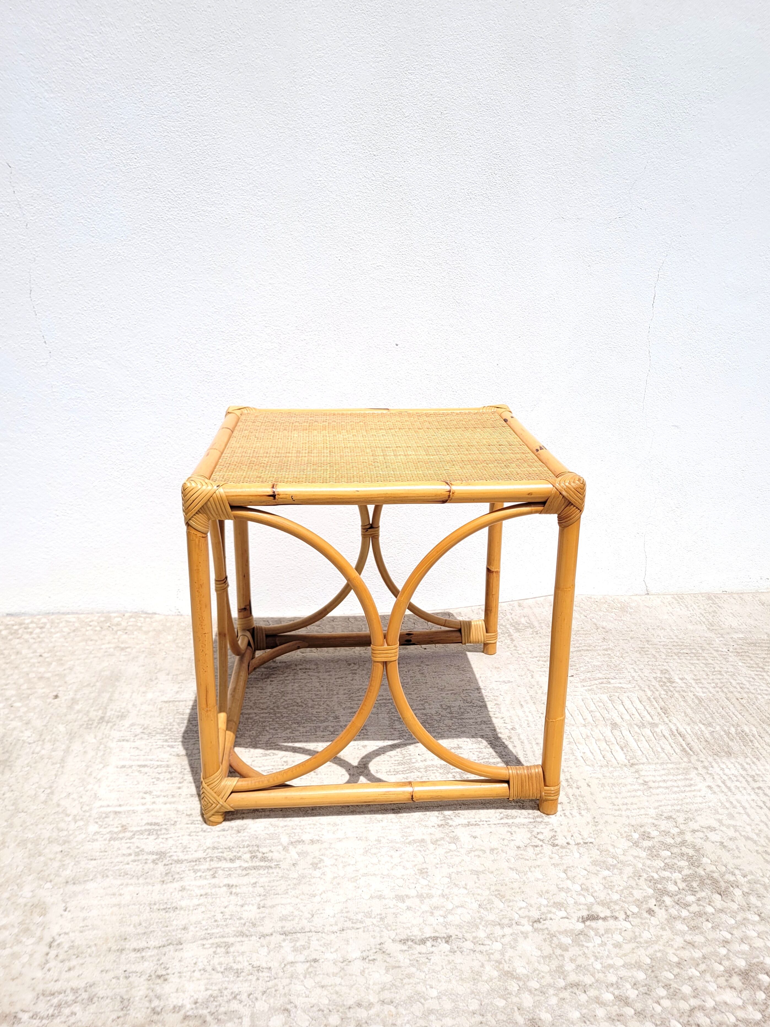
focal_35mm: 28
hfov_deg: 49.7
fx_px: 830
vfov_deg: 63.4
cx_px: 383
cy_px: 496
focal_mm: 5.4
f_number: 1.8
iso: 40
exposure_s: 1/5858
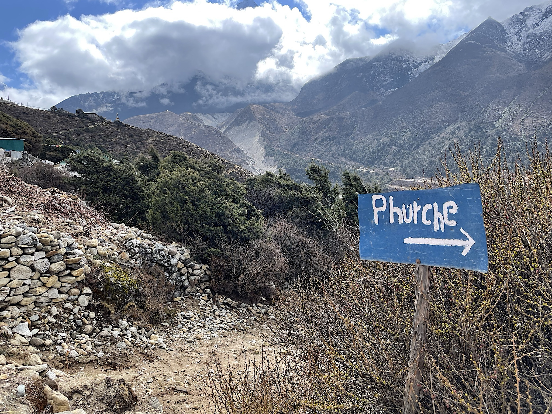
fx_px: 415
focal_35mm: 26
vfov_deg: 53.1
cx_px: 276
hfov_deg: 67.3
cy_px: 207
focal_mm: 4.2
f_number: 1.6
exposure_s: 1/1618
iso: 32
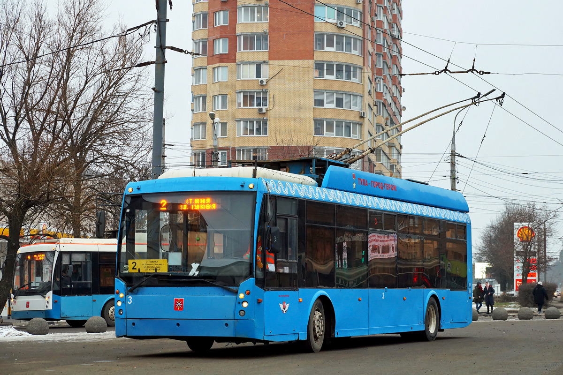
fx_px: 1290
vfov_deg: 16.6
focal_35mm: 82
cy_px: 188
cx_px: 282
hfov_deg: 24.6
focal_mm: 55
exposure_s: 1/100
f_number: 5.6
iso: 400
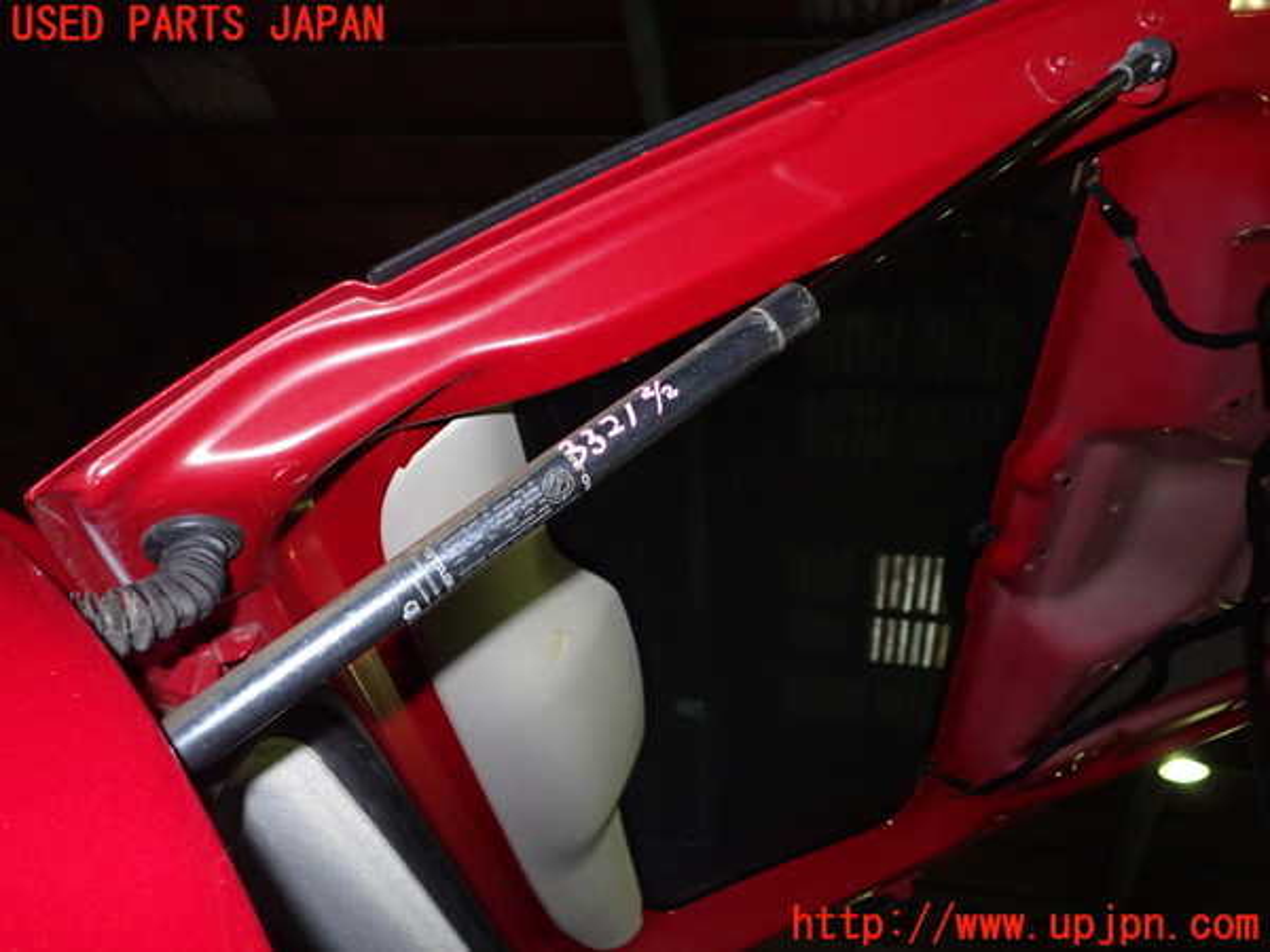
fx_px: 1027
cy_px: 476
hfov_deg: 63.4
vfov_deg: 49.7
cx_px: 635
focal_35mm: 28
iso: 800
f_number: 6.3
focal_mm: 5.05
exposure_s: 1/30
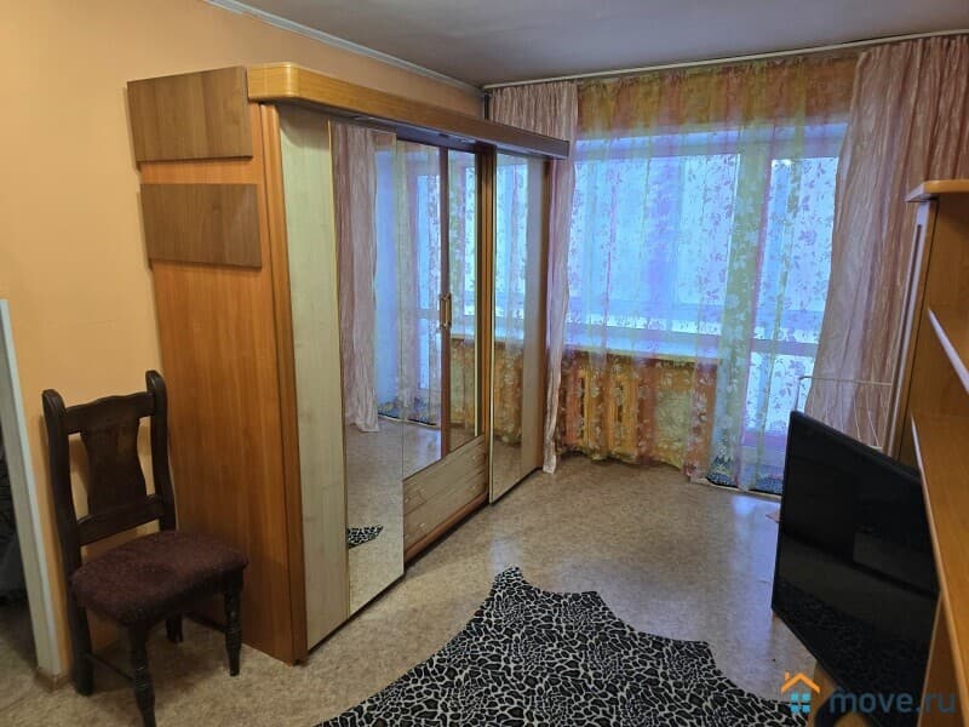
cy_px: 364
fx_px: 644
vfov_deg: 58.9
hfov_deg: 73.9
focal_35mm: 23
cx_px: 484
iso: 200
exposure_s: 1/100
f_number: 1.7
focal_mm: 6.3
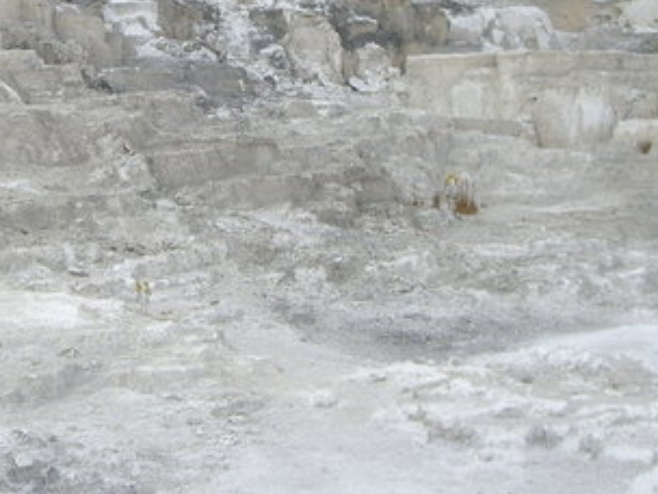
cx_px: 100
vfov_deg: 14.8
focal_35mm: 99
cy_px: 67
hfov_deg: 19.6
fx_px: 1882
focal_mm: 7.6
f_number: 4.8
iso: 50
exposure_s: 1/400
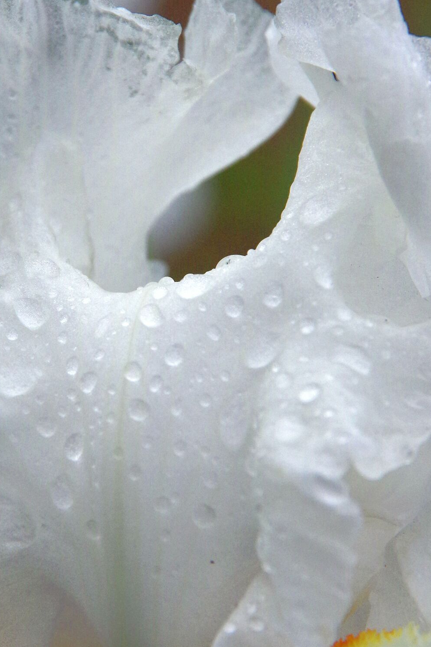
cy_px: 256
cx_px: 100
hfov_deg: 4.2
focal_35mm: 325
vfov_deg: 6.3
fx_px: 5836
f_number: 8
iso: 800
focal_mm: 135
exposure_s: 1/1000
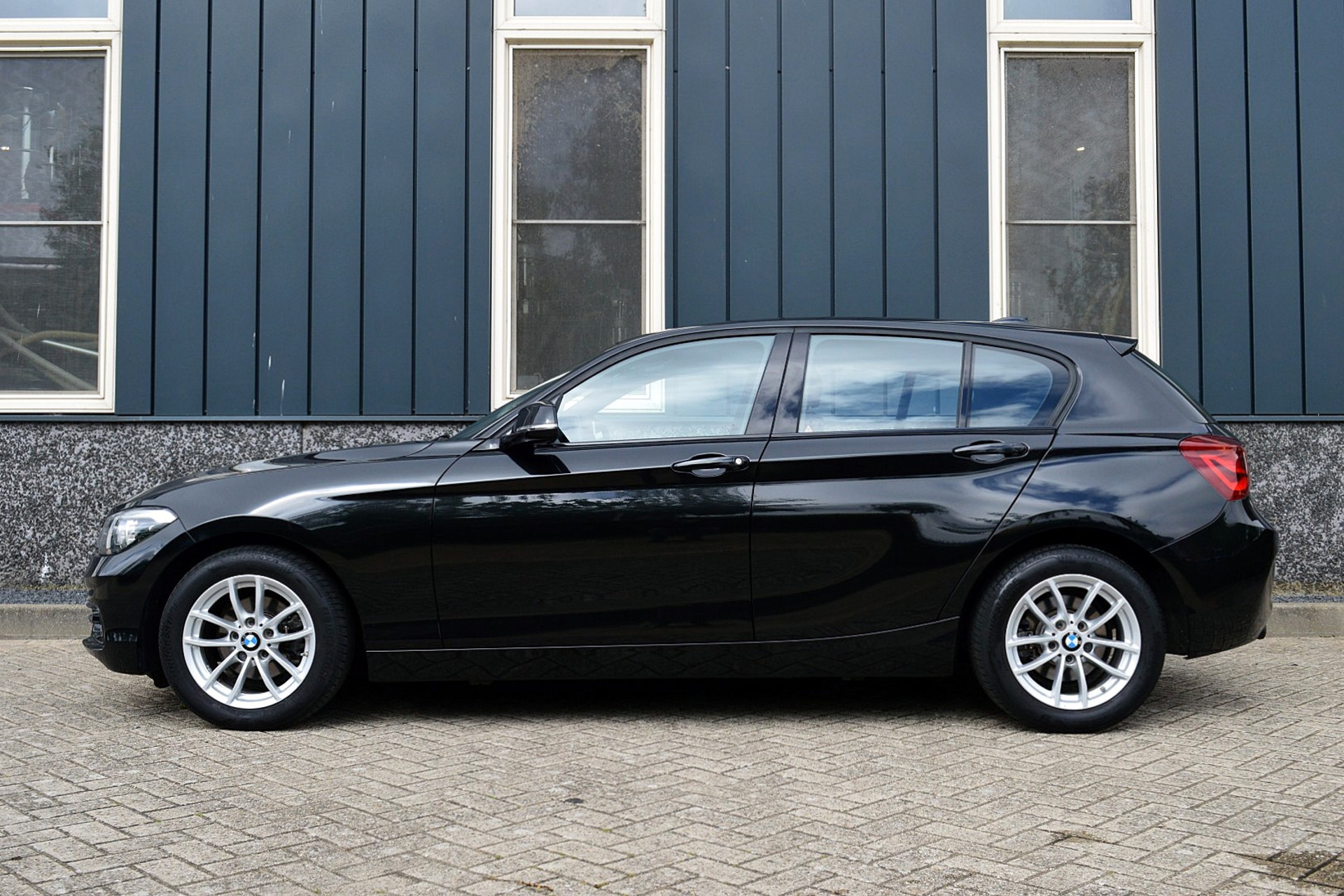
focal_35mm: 36
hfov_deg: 53.1
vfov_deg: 36.9
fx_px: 1344
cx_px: 672
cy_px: 448
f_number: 10
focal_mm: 24
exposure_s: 1/320
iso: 400
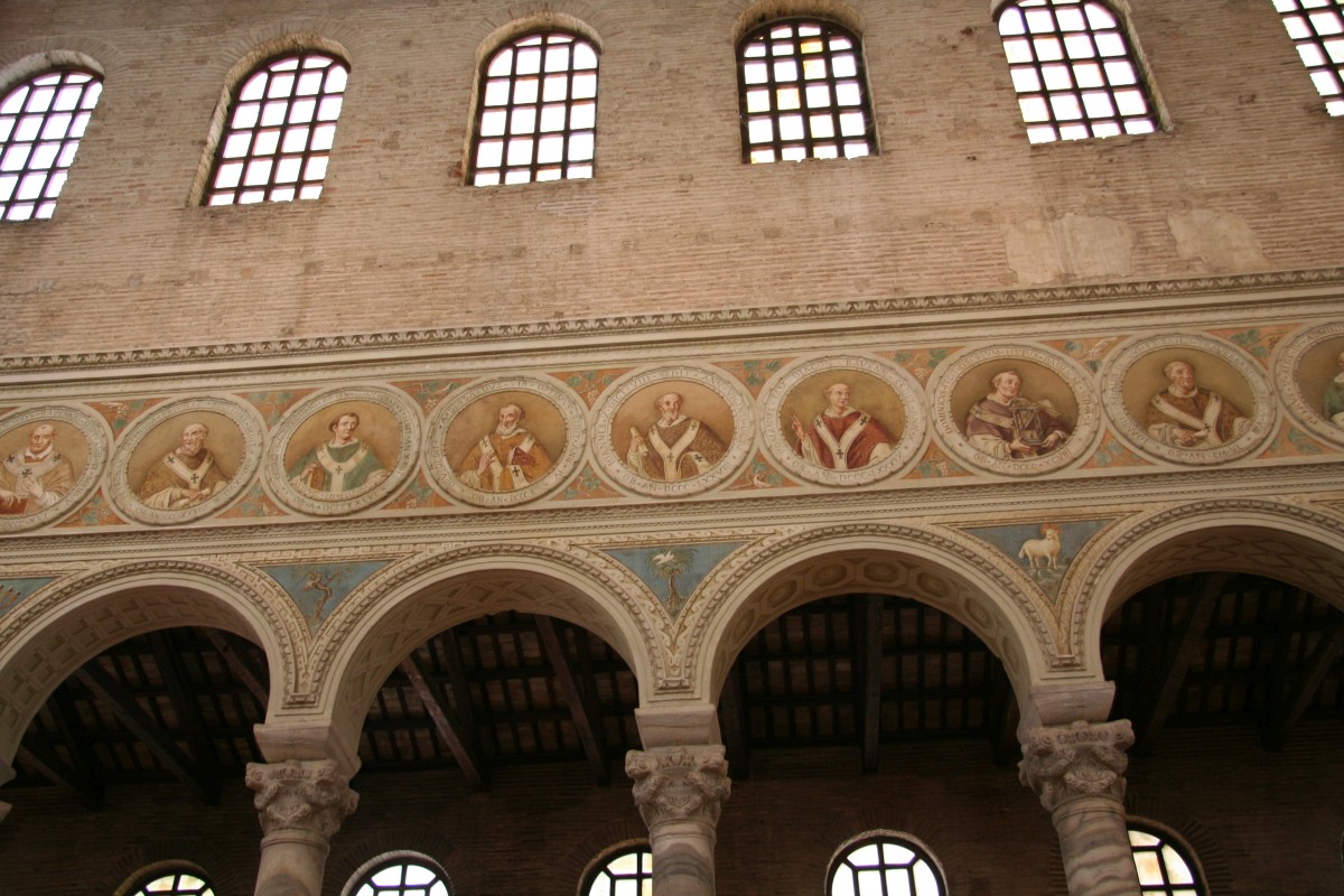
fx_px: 1419
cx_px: 672
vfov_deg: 35.1
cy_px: 448
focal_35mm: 38
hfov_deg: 50.7
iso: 400
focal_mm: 24
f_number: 4
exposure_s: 1/8
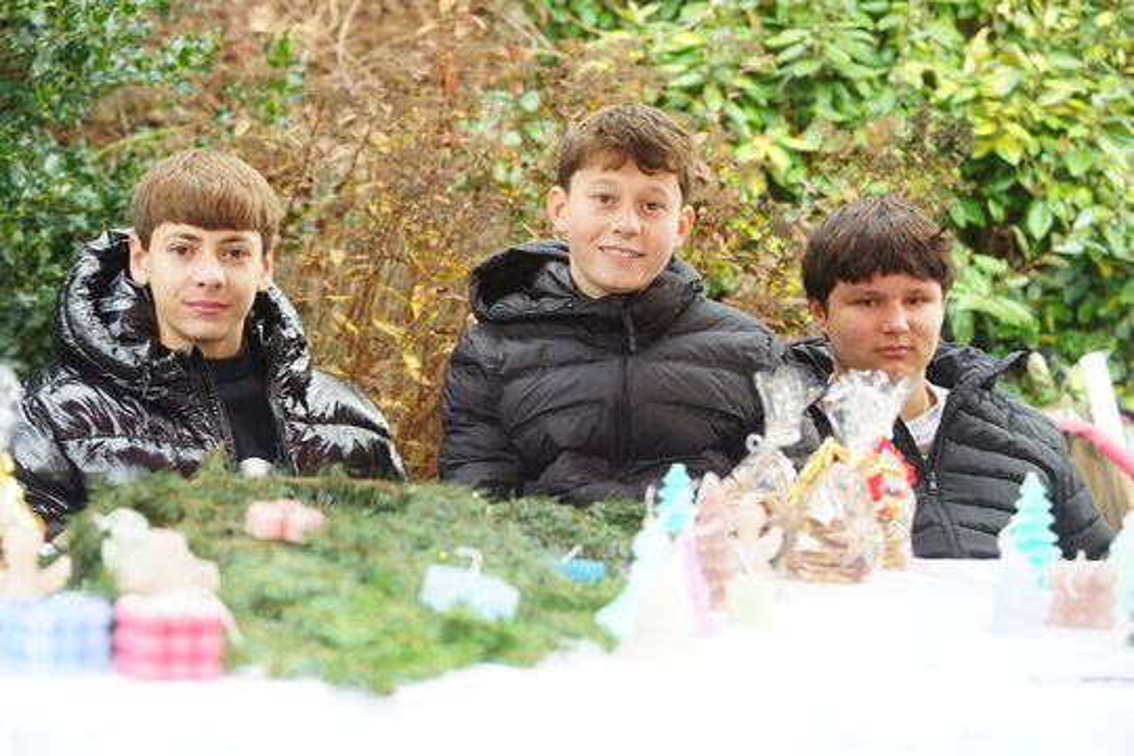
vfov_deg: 13.0
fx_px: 3307
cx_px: 567
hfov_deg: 19.5
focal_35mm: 105
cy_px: 378
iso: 1000
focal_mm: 105
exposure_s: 1/125
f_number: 5.6
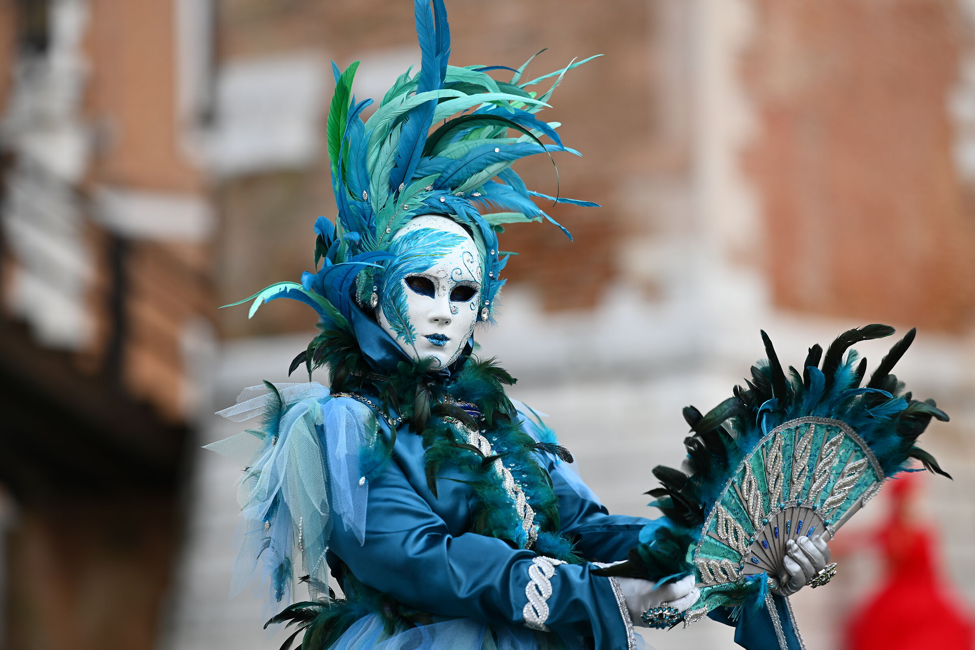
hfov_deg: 15.2
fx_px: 3656
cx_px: 488
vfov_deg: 10.2
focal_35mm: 135
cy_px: 325
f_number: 2
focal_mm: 135
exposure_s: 1/1600
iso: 125
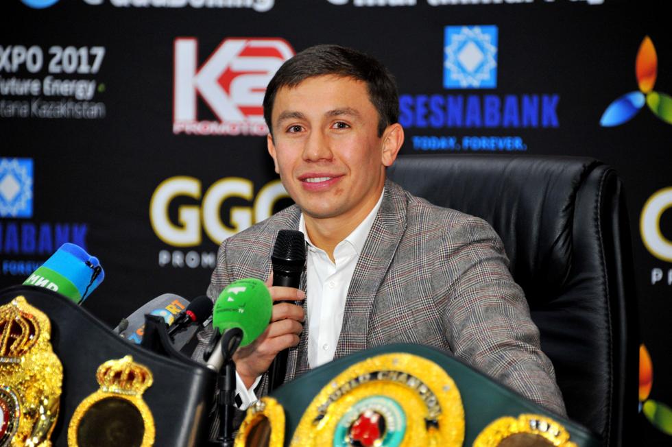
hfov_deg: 9.0
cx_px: 336
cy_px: 224
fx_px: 4290
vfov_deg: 6.0
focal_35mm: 230
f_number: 5.6
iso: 1600
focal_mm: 230
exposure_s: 1/60
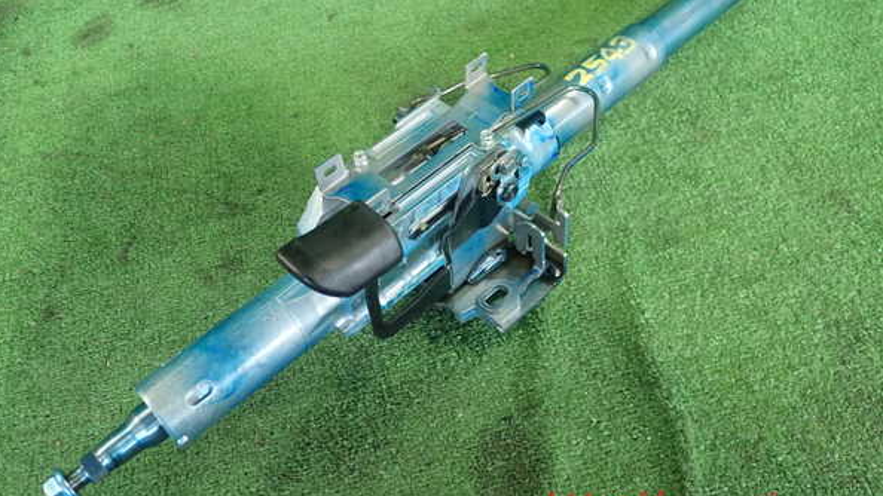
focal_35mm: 33
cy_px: 192
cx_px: 439
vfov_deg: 35.5
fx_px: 773
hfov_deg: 59.5
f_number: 2.3
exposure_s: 1/60
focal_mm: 5.5
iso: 800
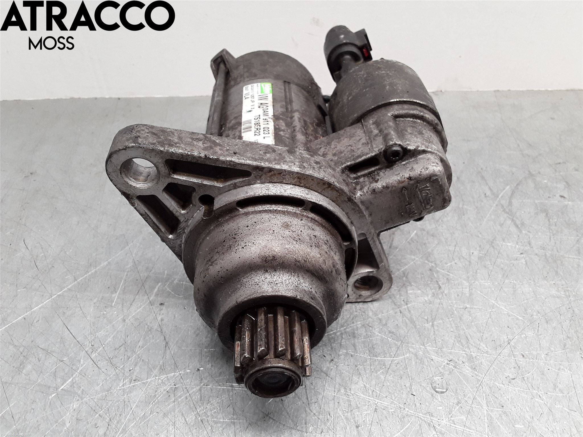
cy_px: 218
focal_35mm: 28
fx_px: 472
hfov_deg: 63.4
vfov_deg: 49.7
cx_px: 292
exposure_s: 1/50
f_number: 1.9
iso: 50
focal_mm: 2.91
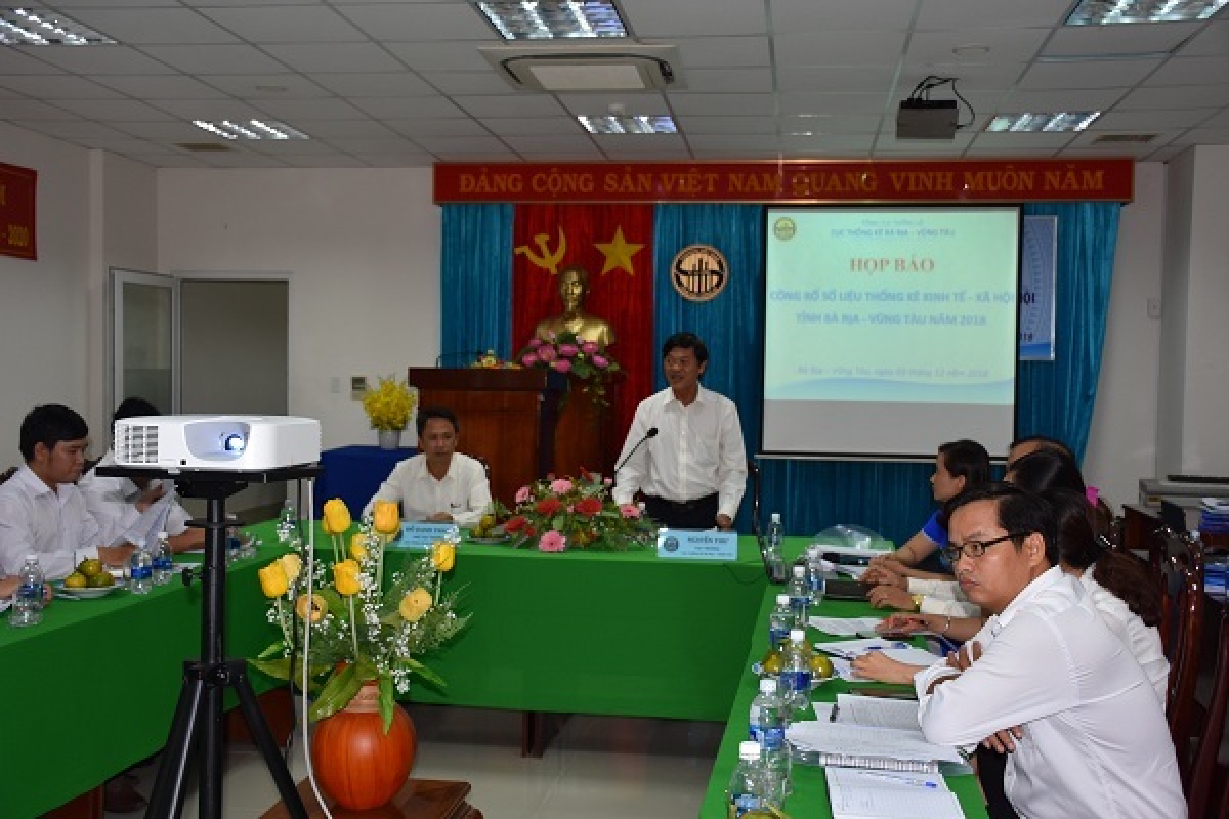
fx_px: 1331
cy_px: 410
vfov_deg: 34.2
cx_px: 614
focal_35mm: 39
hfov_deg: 49.6
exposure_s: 1/80
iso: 400
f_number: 3.8
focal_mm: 26
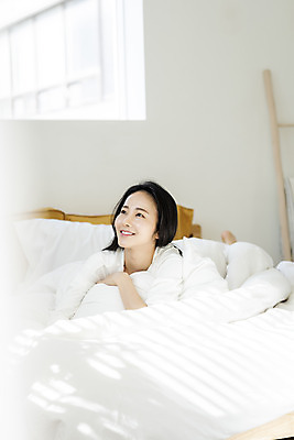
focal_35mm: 85
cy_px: 220
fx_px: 1040
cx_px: 147
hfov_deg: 16.1
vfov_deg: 23.9
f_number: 2.8
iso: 100
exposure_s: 1/160
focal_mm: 85
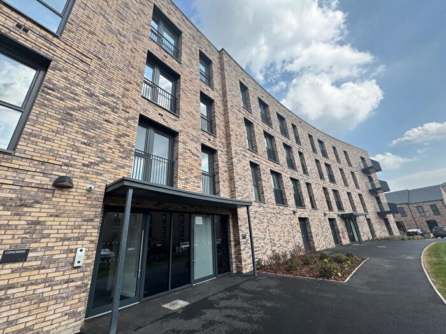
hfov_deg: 102.1
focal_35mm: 14
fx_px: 180
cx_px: 223
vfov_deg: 85.7
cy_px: 167
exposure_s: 1/1006
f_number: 2.2
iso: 50
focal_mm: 2.22
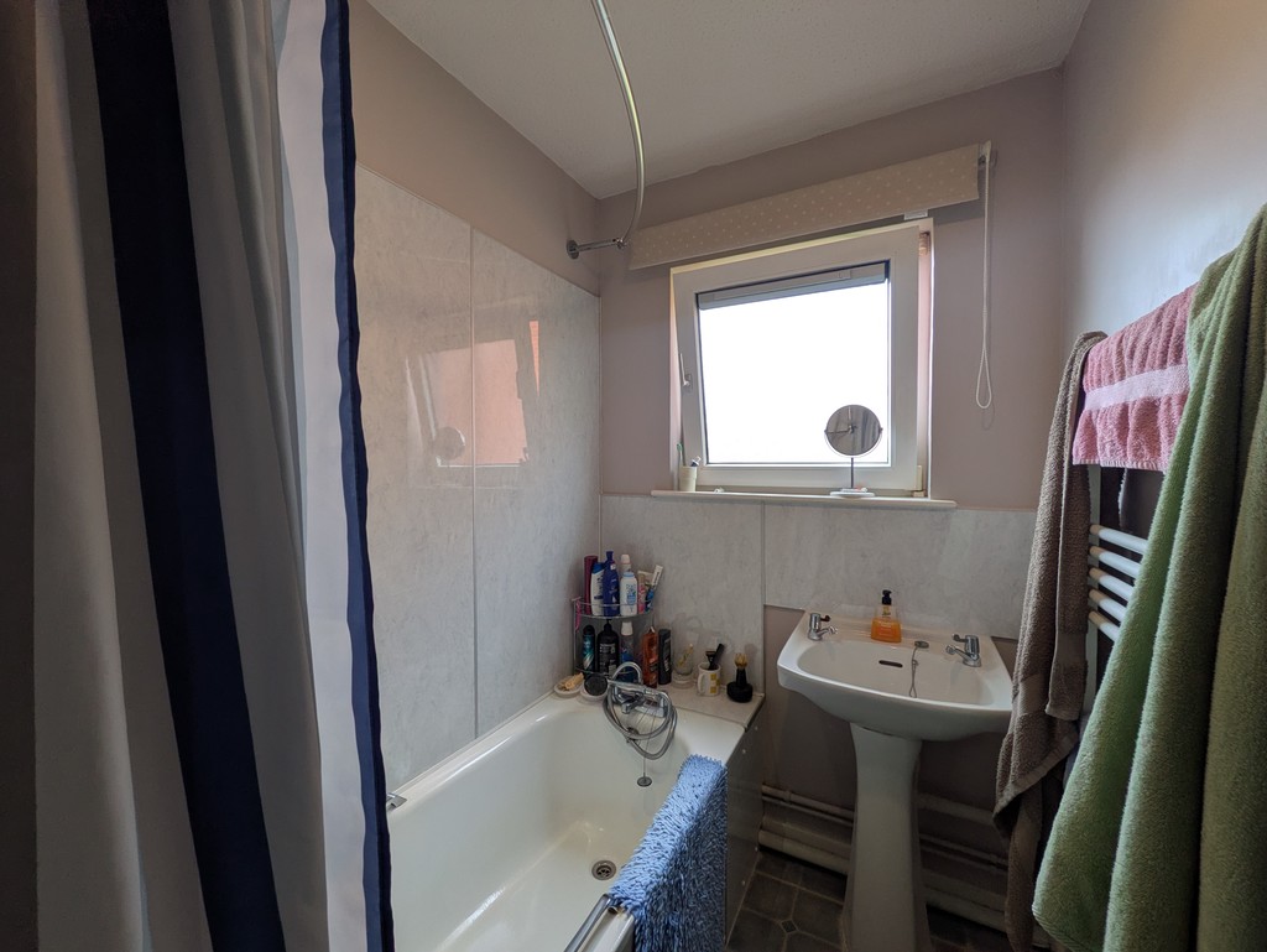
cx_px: 634
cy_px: 476
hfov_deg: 102.0
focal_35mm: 14
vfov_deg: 85.7
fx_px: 513
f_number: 2.2
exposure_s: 1/148
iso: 99
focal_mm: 1.83
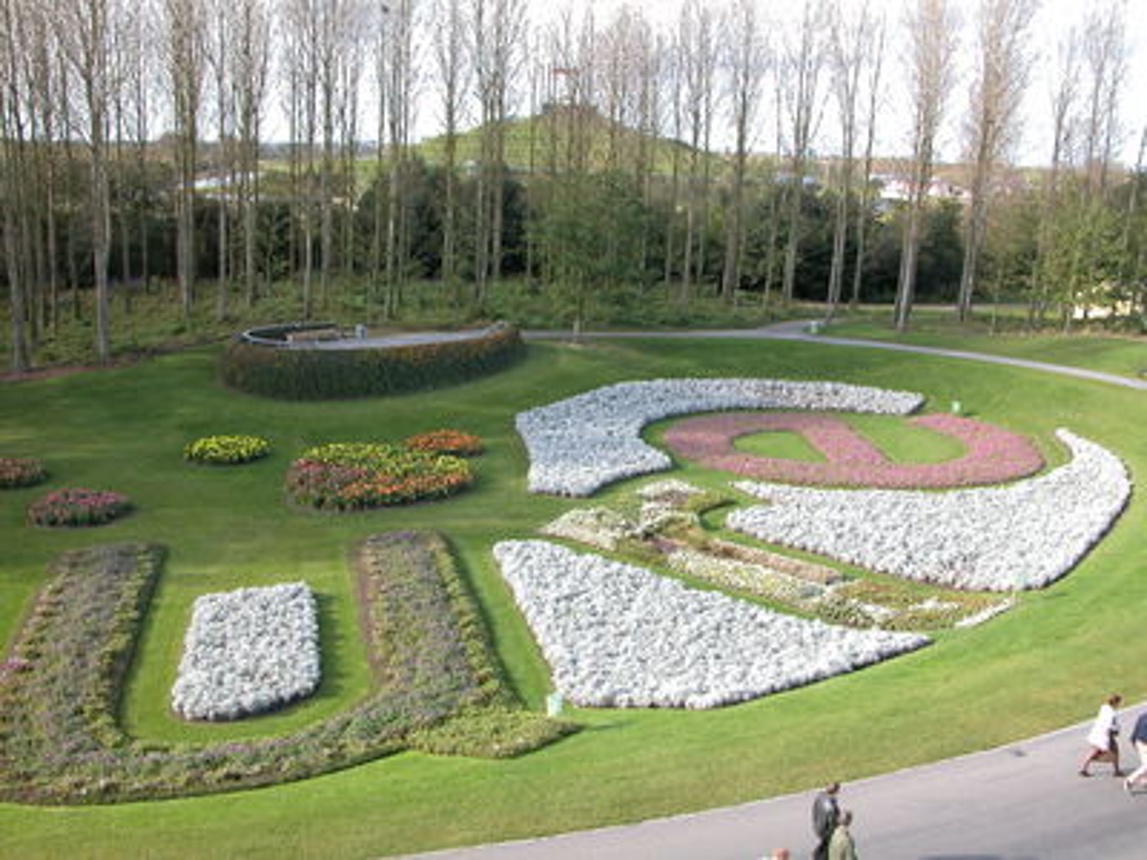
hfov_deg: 54.0
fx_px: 1127
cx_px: 574
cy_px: 430
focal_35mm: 34
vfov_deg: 41.8
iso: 100
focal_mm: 8.9
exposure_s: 1/147
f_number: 4
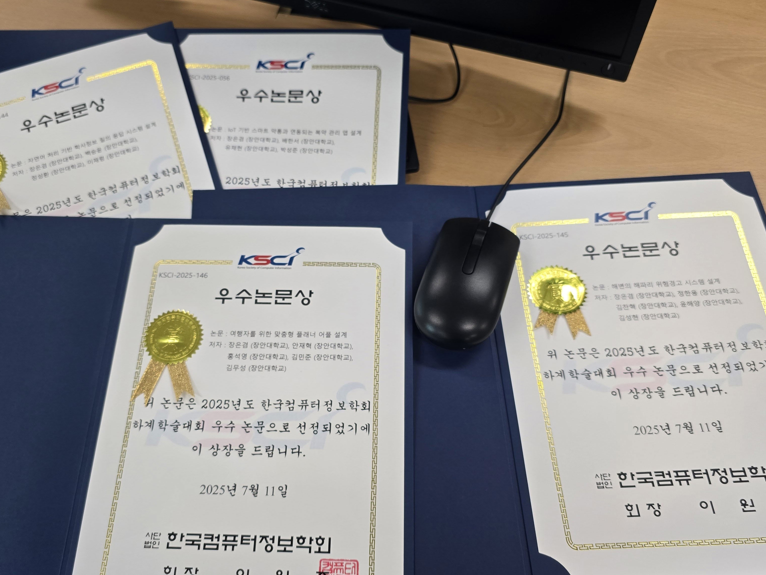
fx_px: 664
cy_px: 298
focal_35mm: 30
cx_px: 360
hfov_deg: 59.9
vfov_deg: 46.8
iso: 100
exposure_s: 1/120
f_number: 1.7
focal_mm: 6.3
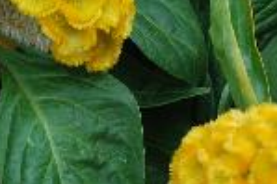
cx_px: -20
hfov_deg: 17.6
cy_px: 26
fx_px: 869
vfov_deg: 12.0
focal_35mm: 113
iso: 180
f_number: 8
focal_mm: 28
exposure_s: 1/60
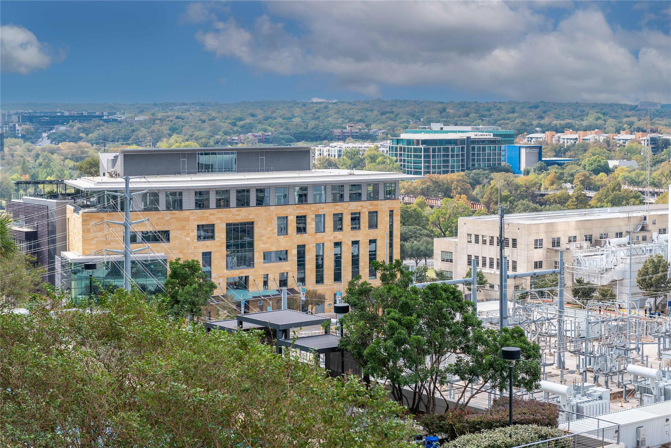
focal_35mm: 70
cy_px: 224
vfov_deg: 19.5
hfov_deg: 28.8
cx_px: 336
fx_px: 1305
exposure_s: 1/500
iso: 200
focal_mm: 70
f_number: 5.6
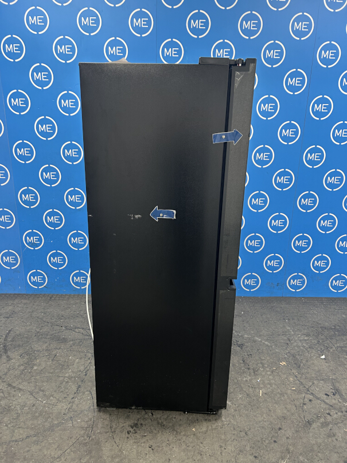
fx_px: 347
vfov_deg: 67.3
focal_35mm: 26
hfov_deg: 53.1
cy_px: 232
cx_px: 174
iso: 160
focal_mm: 5.7
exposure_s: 1/50
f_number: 1.5
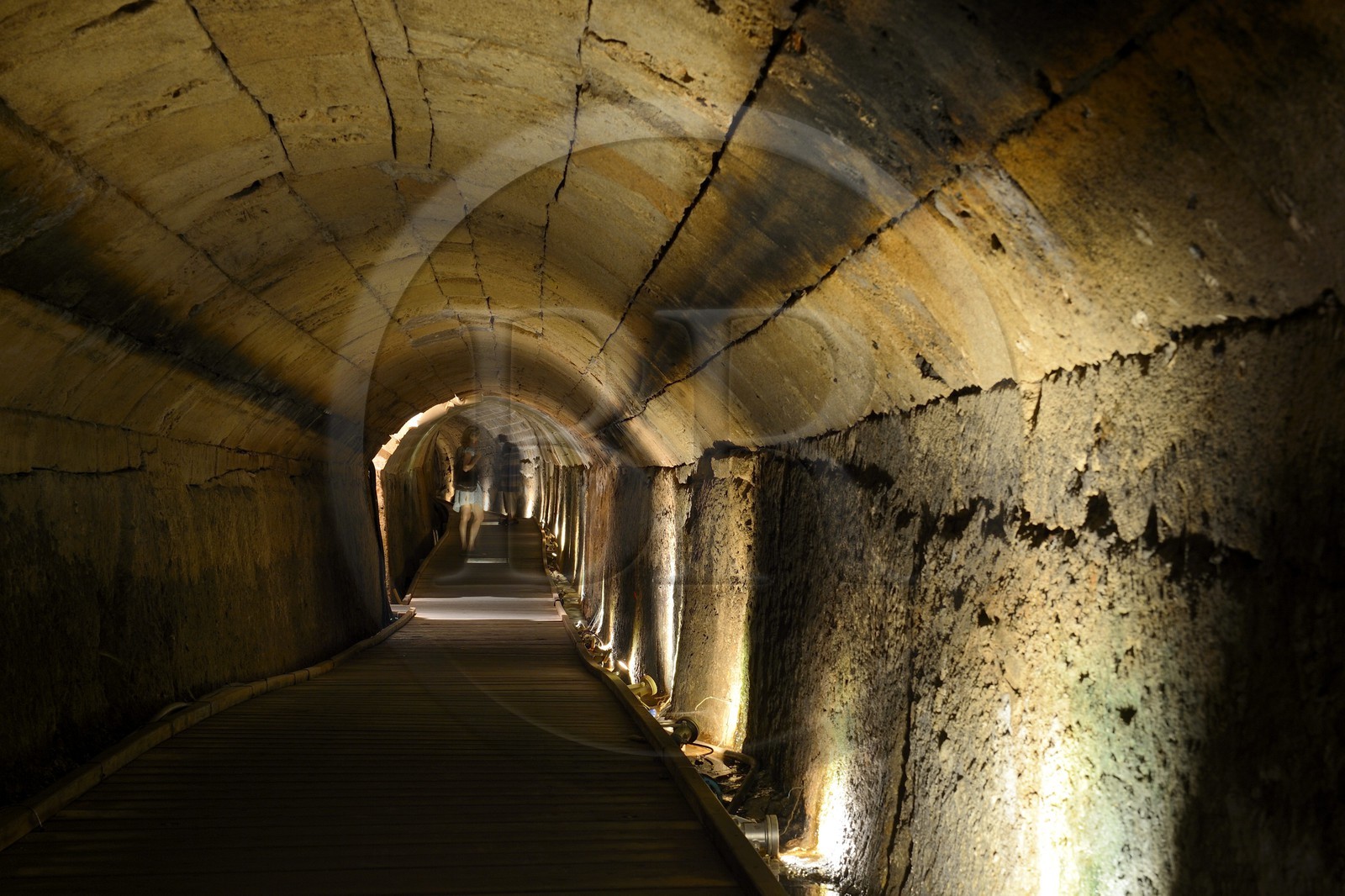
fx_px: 2092
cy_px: 448
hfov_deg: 35.6
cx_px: 672
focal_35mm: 56
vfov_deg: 24.2
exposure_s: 13
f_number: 10
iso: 200
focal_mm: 56
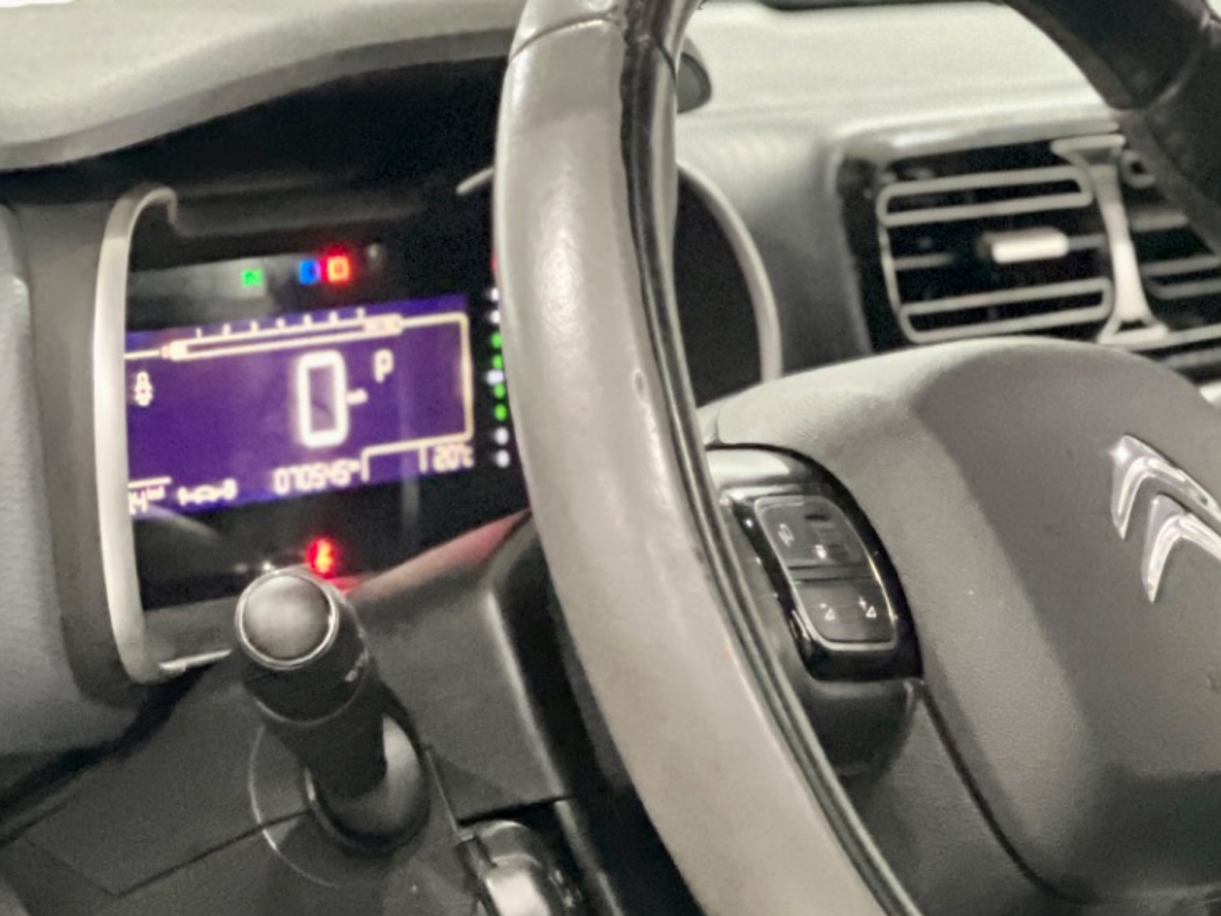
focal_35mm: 201
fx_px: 7090
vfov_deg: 7.4
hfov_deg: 9.8
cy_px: 738
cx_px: 909
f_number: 2.8
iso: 2000
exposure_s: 1/15
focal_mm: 9
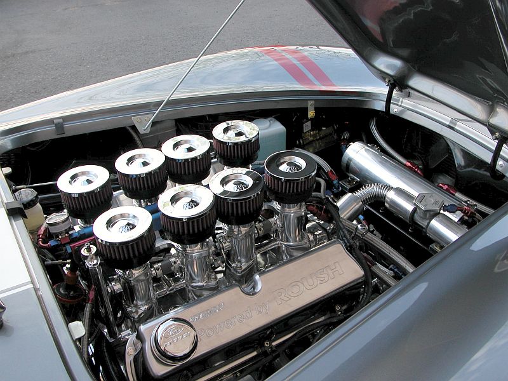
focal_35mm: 35
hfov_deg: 52.6
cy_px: 190
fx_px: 514
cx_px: 254
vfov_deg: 40.7
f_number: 4
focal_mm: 8.9
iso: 100
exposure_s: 1/138
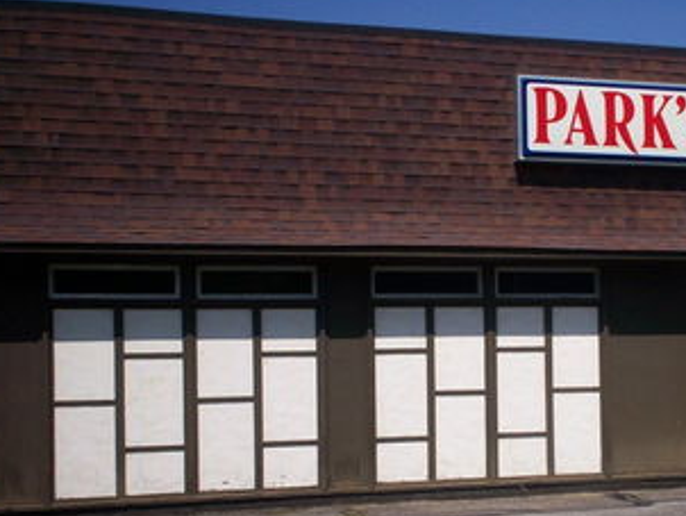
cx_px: 513
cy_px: 330
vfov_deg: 24.0
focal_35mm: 61
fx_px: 1210
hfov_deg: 31.1
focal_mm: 6
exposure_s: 1/1242
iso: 100
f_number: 4.5
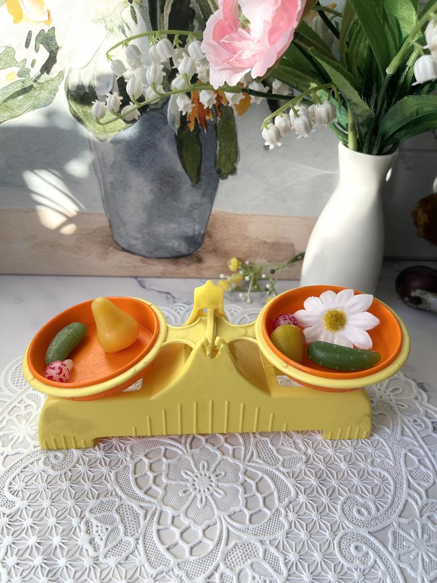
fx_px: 421
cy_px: 292
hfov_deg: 54.9
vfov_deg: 69.4
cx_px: 218
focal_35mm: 25
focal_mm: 5.1
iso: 32
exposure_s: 1/306
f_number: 1.6
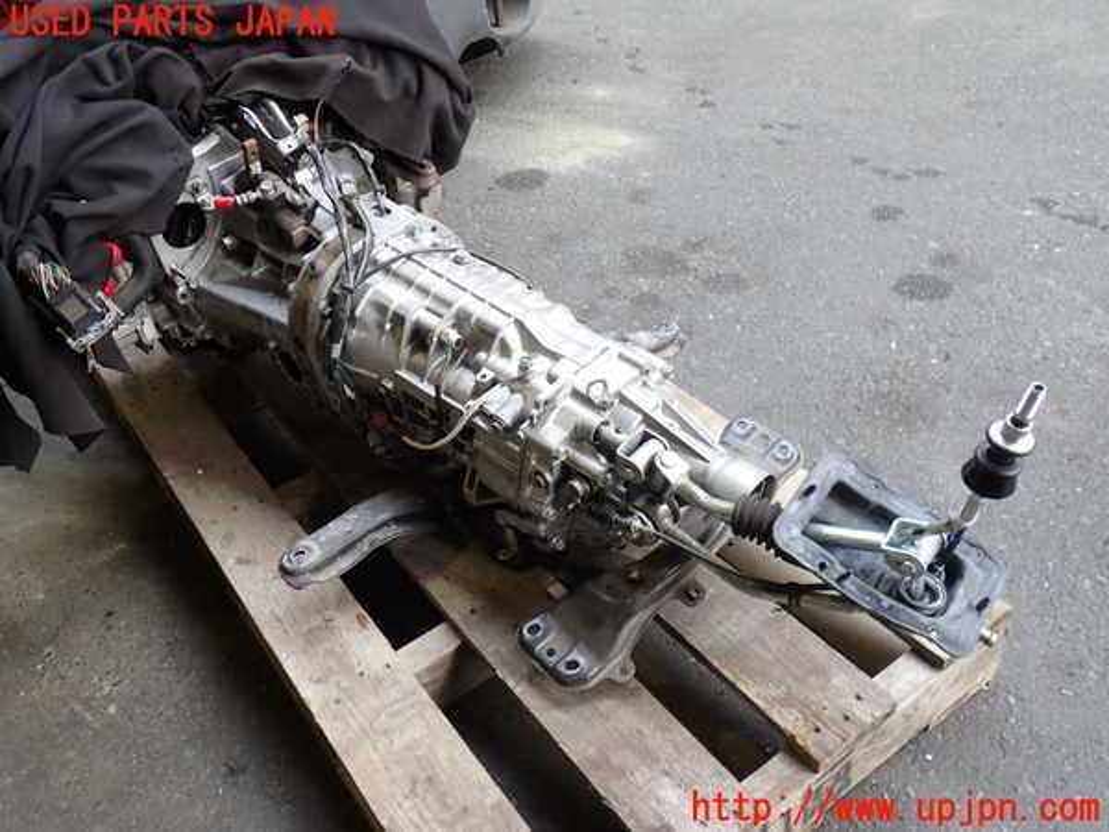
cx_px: 554
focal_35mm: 30
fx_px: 961
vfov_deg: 46.8
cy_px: 416
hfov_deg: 60.0
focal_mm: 5.4
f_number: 2.3
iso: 160
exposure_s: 1/125
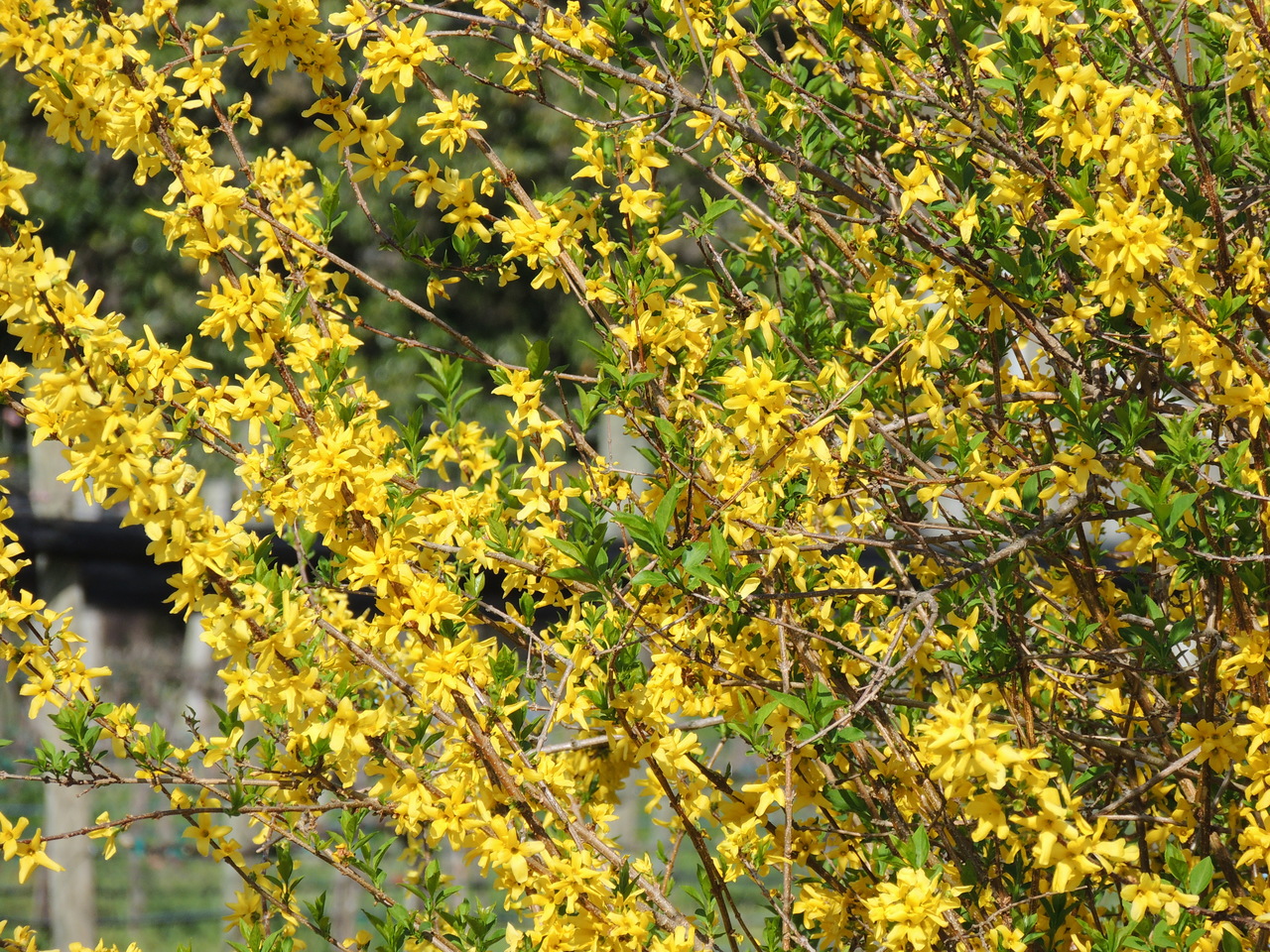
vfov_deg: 3.4
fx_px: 15959
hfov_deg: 4.6
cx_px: 635
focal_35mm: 435
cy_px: 476
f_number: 4.9
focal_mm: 77.5
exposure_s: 1/500
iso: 100
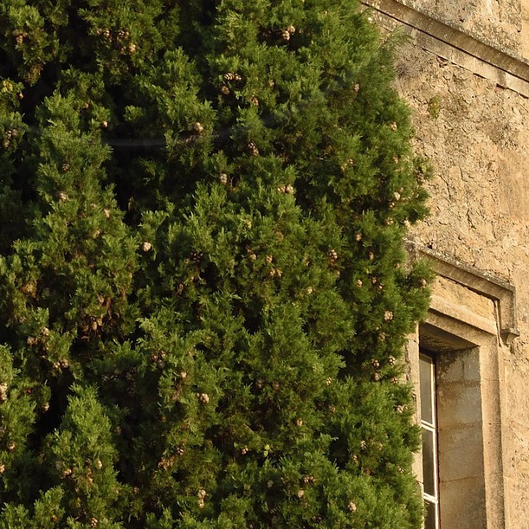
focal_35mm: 585
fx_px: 10114
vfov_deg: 3.0
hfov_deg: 3.0
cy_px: -212
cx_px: 132
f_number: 9
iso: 200
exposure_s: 1/250
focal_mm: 175
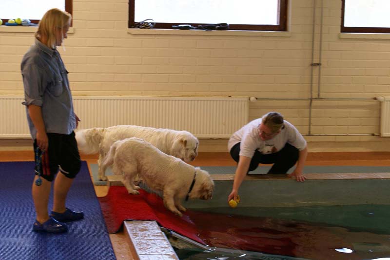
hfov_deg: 27.0
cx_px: 195
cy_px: 130
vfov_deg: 18.2
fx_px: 812
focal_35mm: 75
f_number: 5.6
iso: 400
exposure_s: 1/25
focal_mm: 50
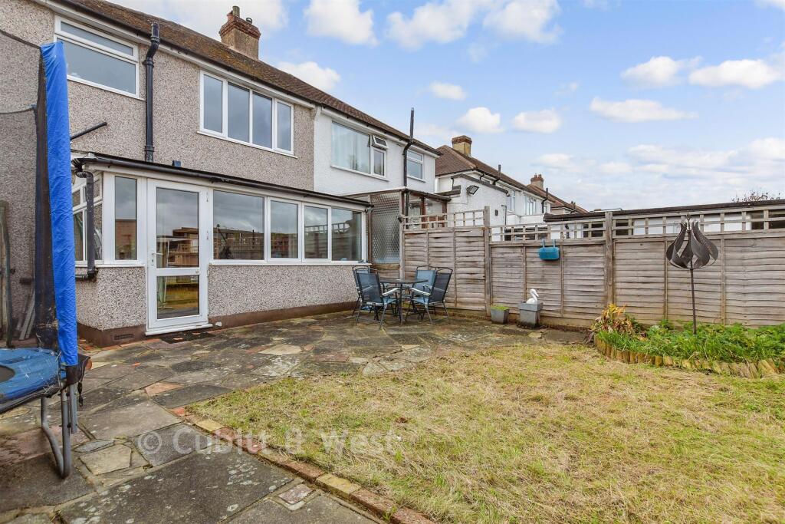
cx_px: 392
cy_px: 262
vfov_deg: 73.8
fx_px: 349
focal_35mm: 16
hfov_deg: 96.7
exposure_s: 1/30
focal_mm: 11
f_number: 8
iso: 160
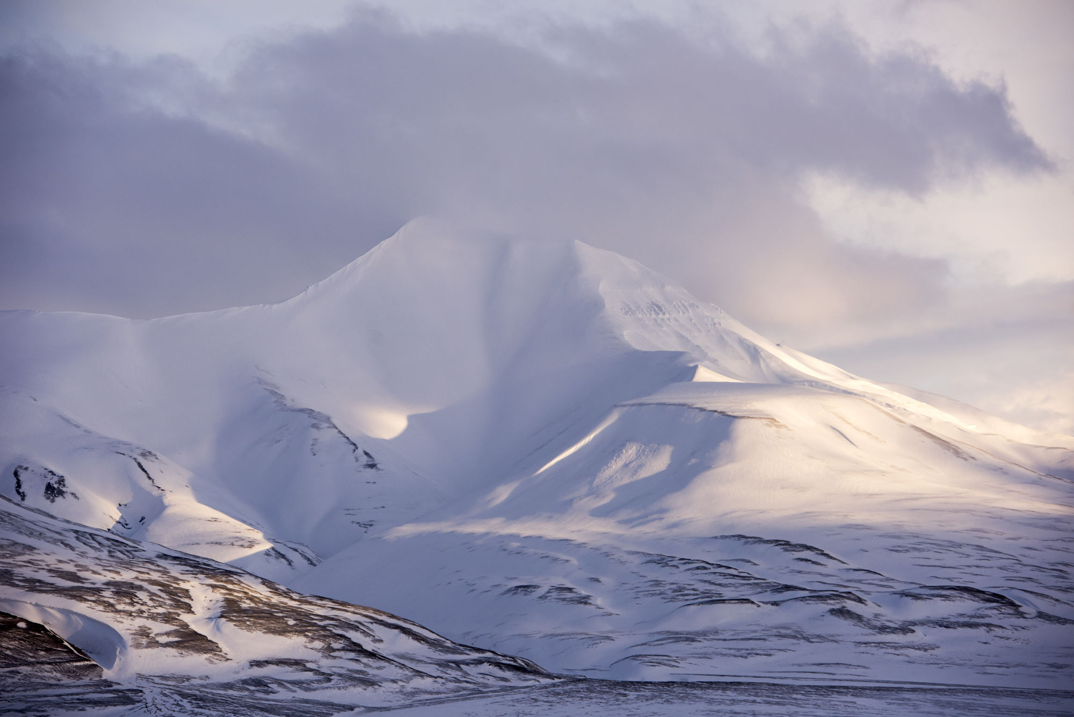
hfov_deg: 14.6
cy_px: 358
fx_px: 4178
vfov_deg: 9.8
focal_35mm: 140
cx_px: 537
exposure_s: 1/1600
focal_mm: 140
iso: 200
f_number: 5.6
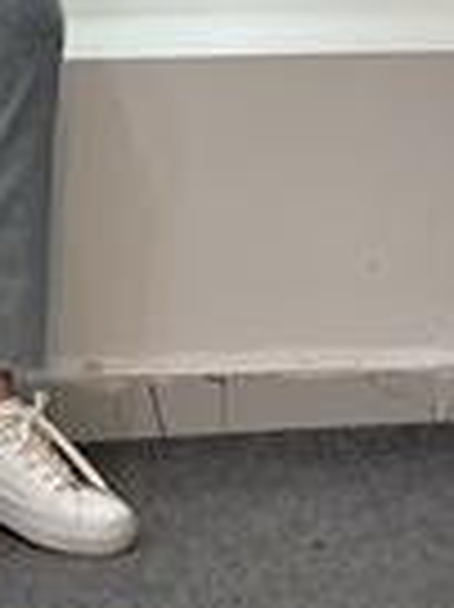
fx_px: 2785
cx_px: -207
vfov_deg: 11.9
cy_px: -268
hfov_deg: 9.1
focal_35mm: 159
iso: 64
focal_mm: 6
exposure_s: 1/100
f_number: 2
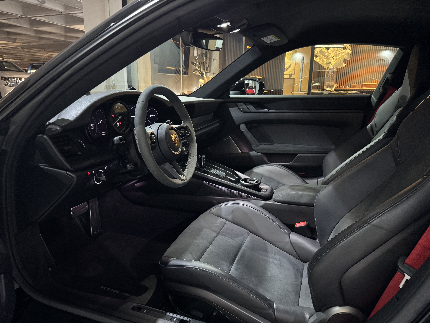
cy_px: 162
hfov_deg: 71.6
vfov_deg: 56.8
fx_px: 298
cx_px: 215
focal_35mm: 24
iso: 1000
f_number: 1.78
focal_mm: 6.76
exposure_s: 1/30
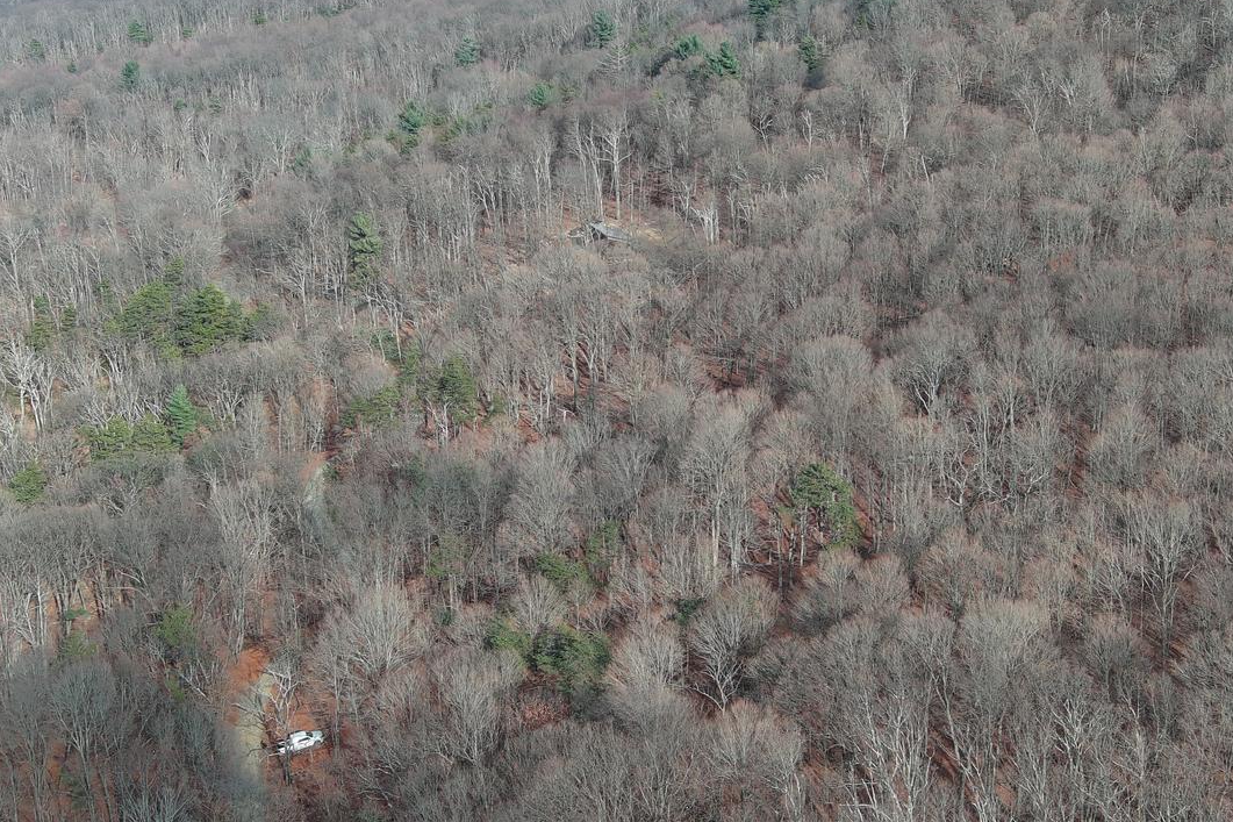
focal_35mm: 56
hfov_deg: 35.6
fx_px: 1918
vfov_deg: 24.1
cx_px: 593
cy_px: 333
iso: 100
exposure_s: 1/340
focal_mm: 10.57
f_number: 2.8
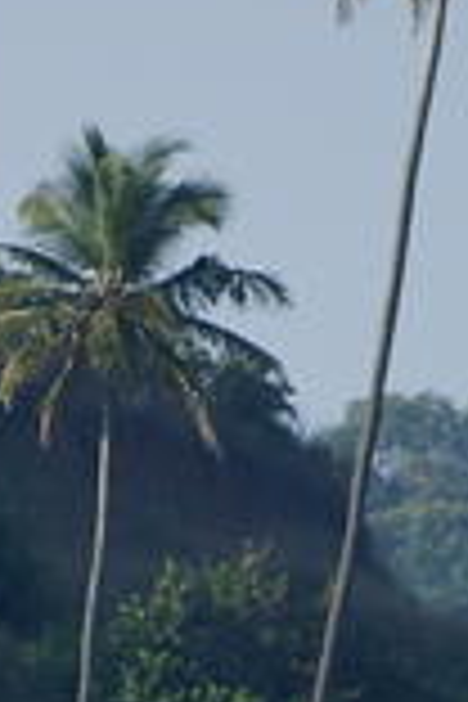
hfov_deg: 0.7
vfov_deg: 1.1
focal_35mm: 1849
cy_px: 693
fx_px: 36053
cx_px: 166
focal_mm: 300
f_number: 5.6
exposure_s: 1/1000
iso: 200
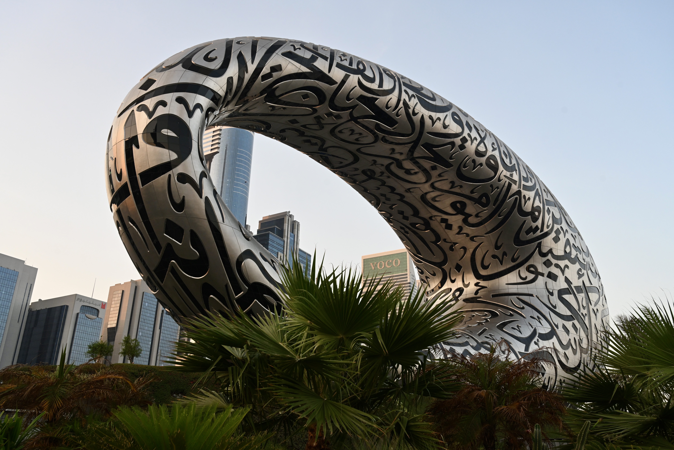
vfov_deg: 43.6
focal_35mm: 30
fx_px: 562
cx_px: 337
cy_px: 225
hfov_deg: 61.9
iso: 800
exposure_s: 1/200
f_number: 8
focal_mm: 30
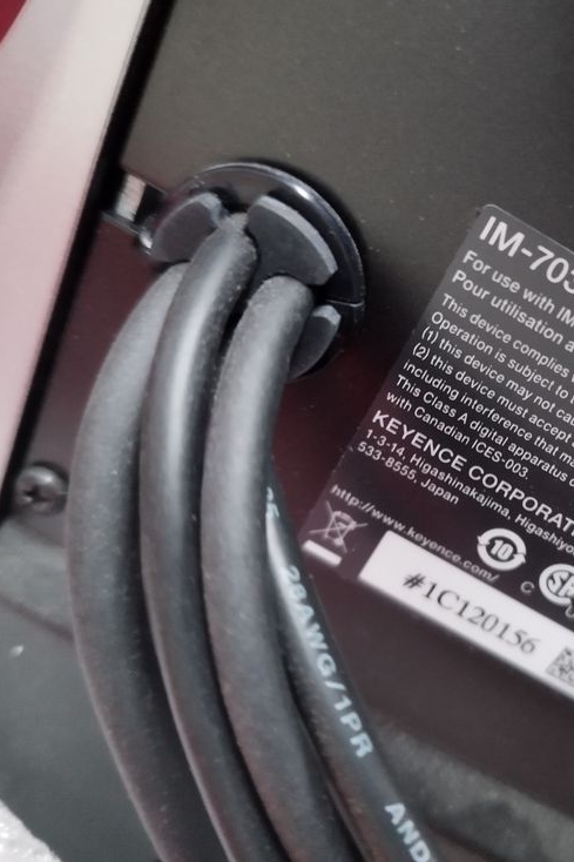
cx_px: 489
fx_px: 813
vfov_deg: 55.8
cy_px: 424
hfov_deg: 37.0
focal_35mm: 34
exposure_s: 1/14.3
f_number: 1.89
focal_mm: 5.89
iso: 1400
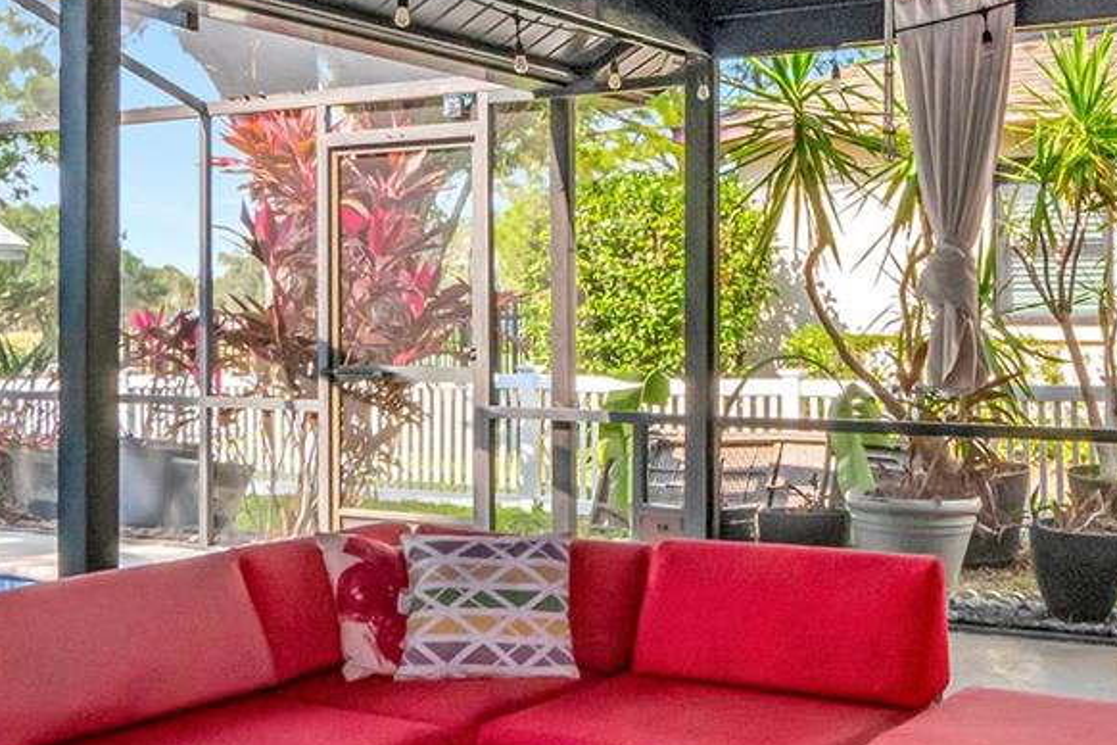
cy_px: 349
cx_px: 668
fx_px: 1408
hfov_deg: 43.1
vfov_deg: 29.6
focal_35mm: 45
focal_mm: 11
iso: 1000
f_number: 13
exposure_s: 1/125
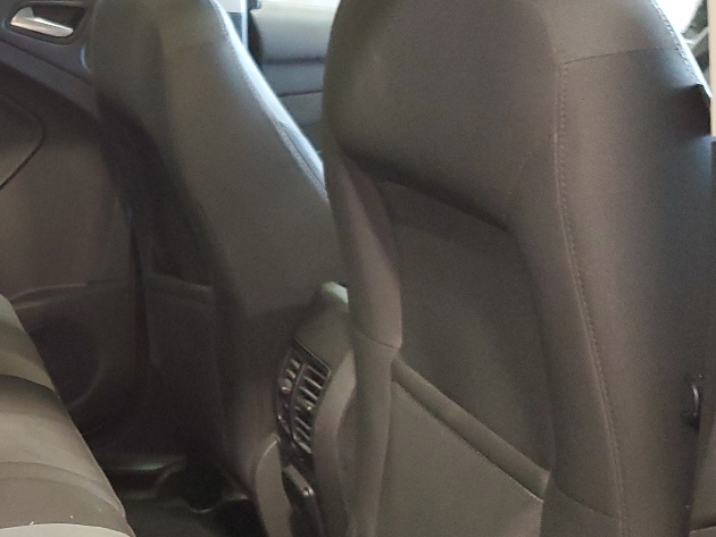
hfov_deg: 27.3
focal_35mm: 66
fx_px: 1366
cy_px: 338
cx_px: -43
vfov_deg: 22.2
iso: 295
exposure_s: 1/15
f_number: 1.5
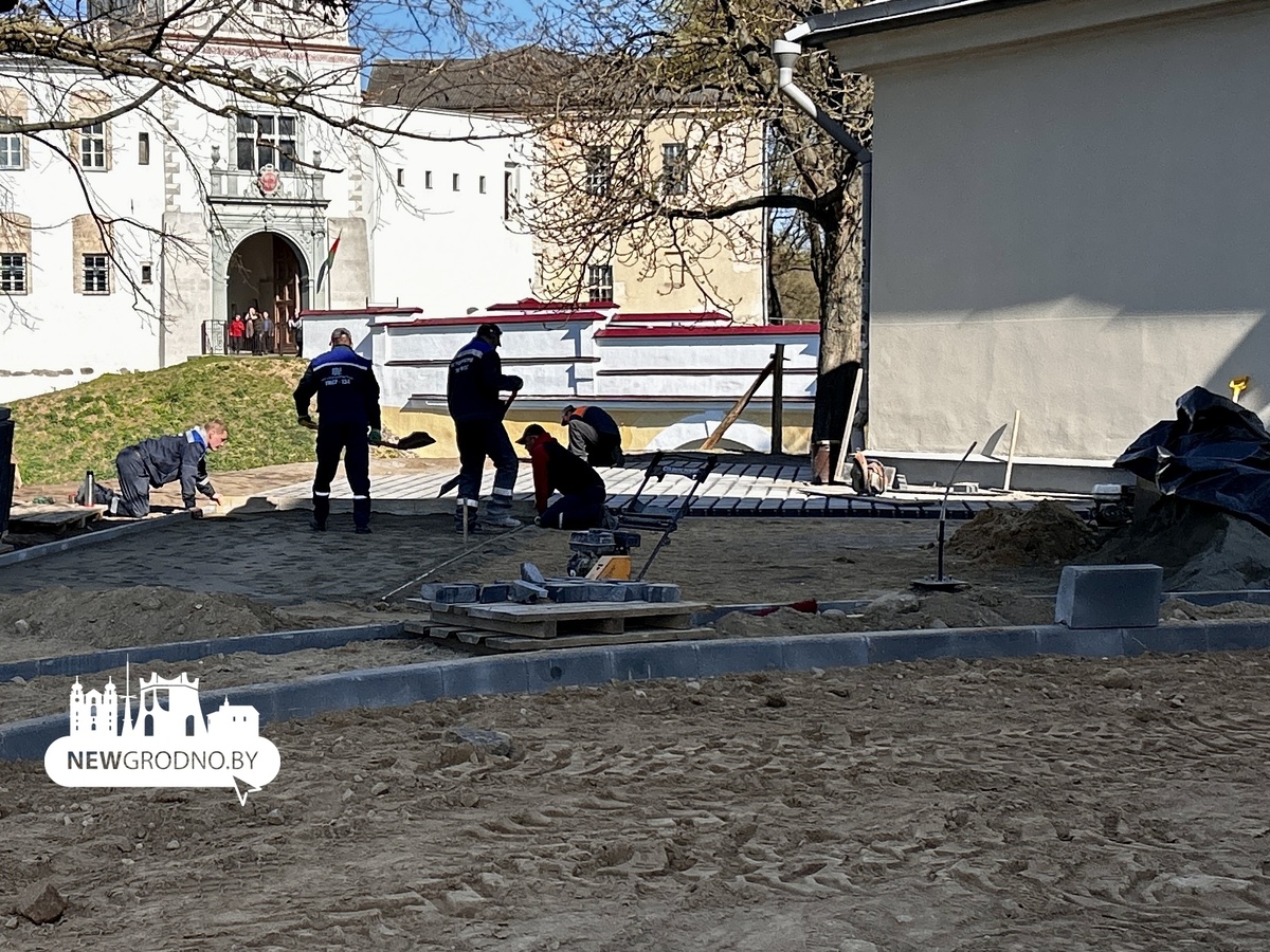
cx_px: 635
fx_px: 954
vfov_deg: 53.1
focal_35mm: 26
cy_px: 476
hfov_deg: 67.3
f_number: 1.5
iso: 50
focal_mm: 5.7
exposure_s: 1/2841
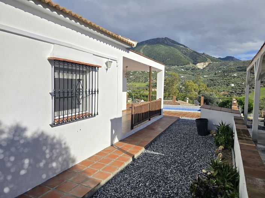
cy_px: 99
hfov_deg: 74.0
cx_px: 132
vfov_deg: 58.8
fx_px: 176
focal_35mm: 23
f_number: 1.7
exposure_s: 1/1228
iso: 12
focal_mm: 6.3
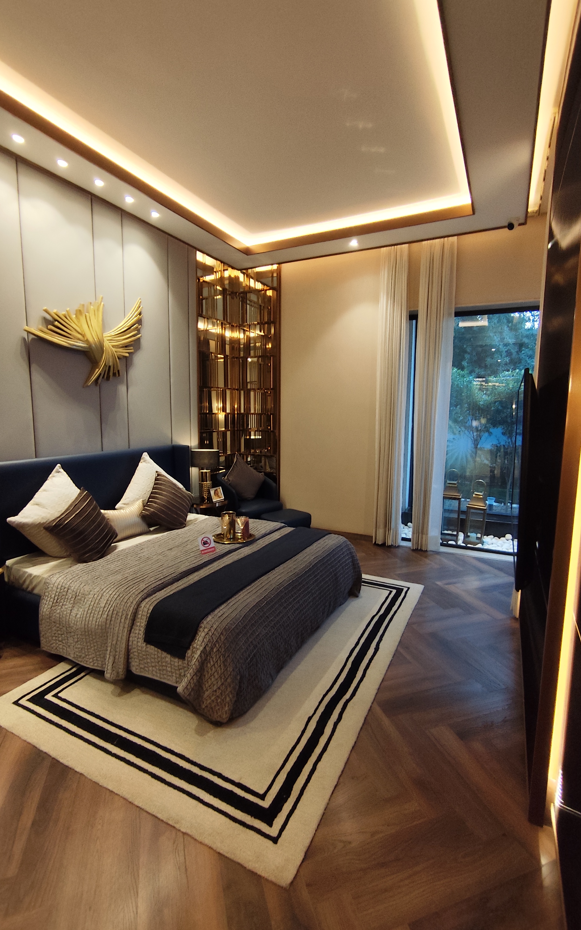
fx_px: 431
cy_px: 464
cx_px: 296
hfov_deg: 68.0
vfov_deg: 94.4
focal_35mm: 17
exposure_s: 1/50
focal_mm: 1.65
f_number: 2.2
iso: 125
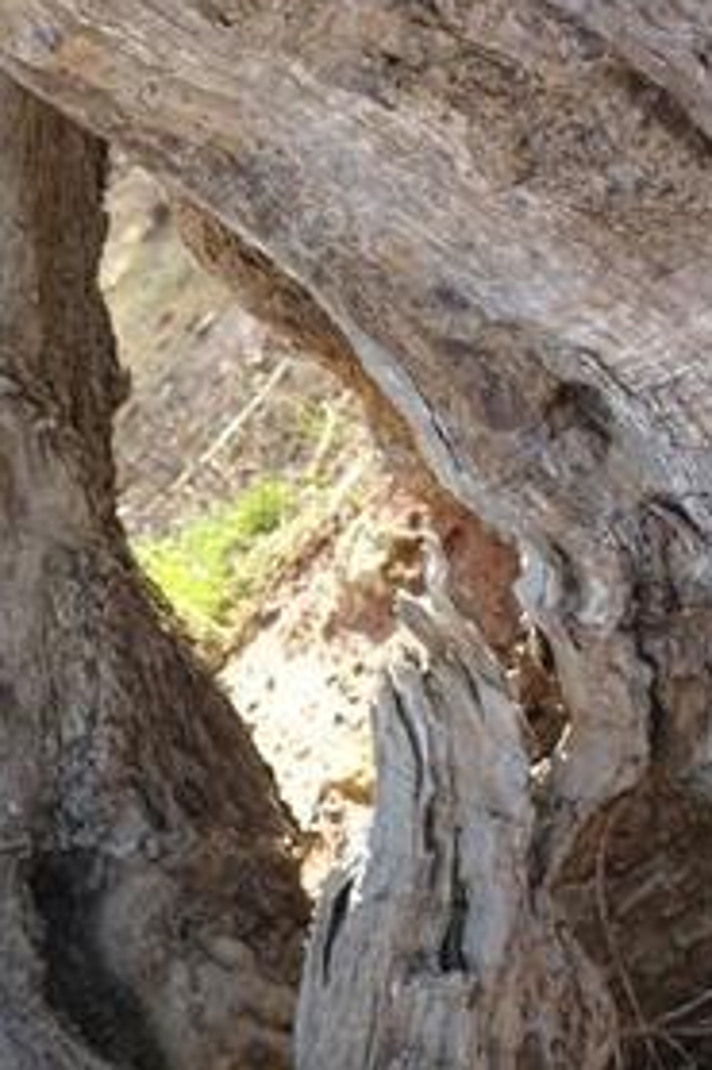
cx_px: 135
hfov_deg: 8.6
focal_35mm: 159
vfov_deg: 12.9
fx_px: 4723
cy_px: 828
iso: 160
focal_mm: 45
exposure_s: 1/80
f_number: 5.6
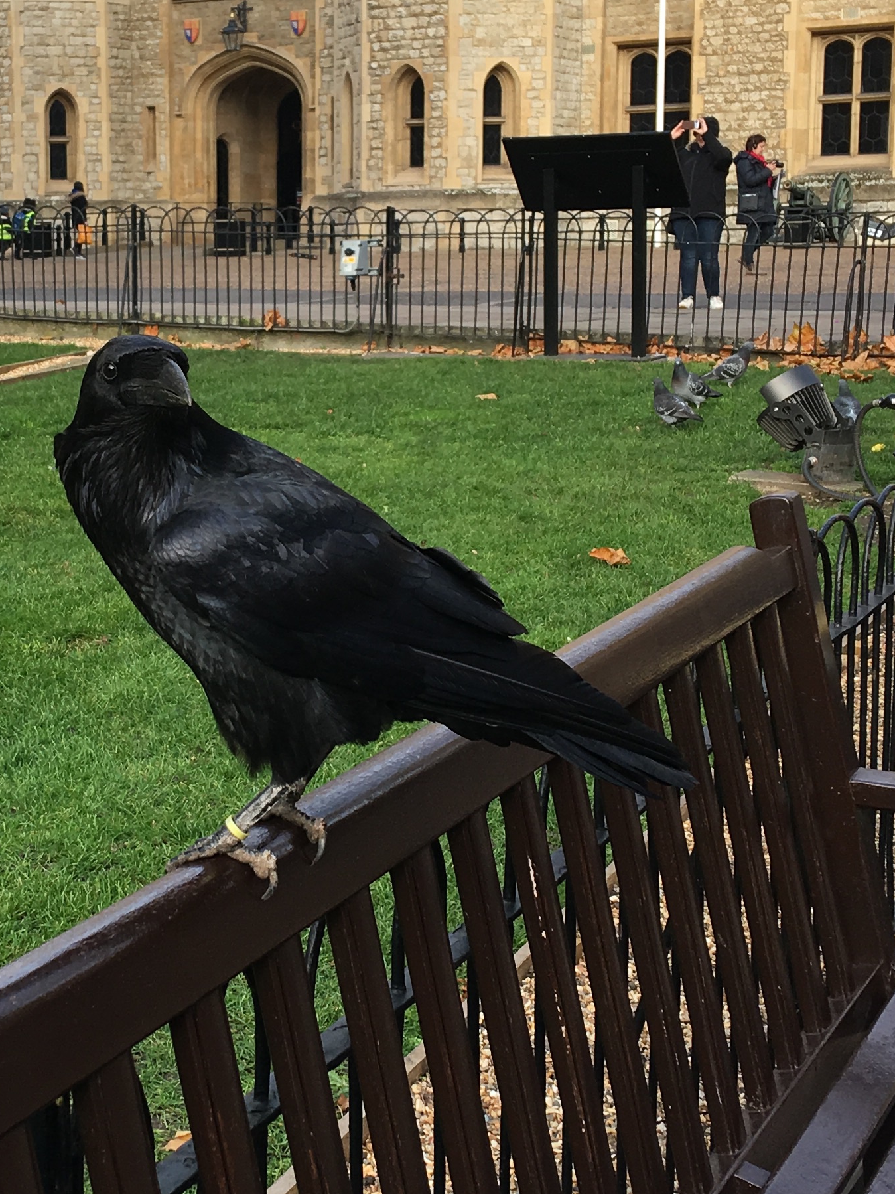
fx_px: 2241
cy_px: 552
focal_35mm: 65
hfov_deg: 22.3
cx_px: 183
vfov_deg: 29.8
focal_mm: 4.15
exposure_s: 1/262
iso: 25
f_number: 2.2
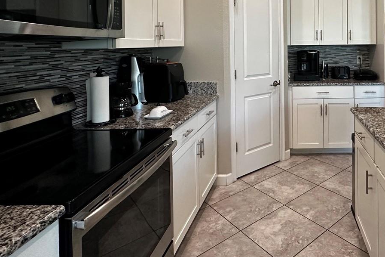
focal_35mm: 26
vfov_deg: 46.7
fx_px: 278
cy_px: 48
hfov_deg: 65.3
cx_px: 288
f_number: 2.2
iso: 250
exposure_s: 1/120
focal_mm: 2.22
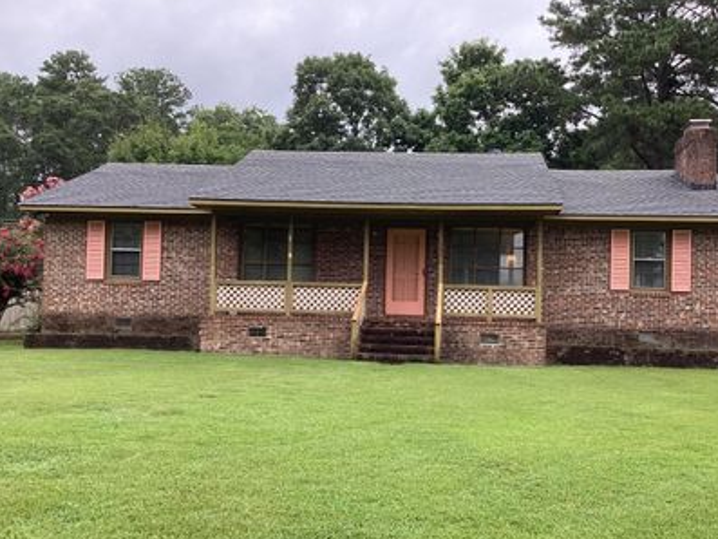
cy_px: 308
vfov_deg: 36.8
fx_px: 809
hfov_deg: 47.7
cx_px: 409
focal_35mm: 39
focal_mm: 3.3
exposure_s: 1/132
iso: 25
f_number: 2.4
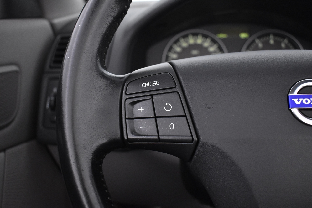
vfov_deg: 33.0
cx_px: 156
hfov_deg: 47.9
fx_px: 351
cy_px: 104
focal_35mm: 40
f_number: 4
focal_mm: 27
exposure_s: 1/40
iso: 2500
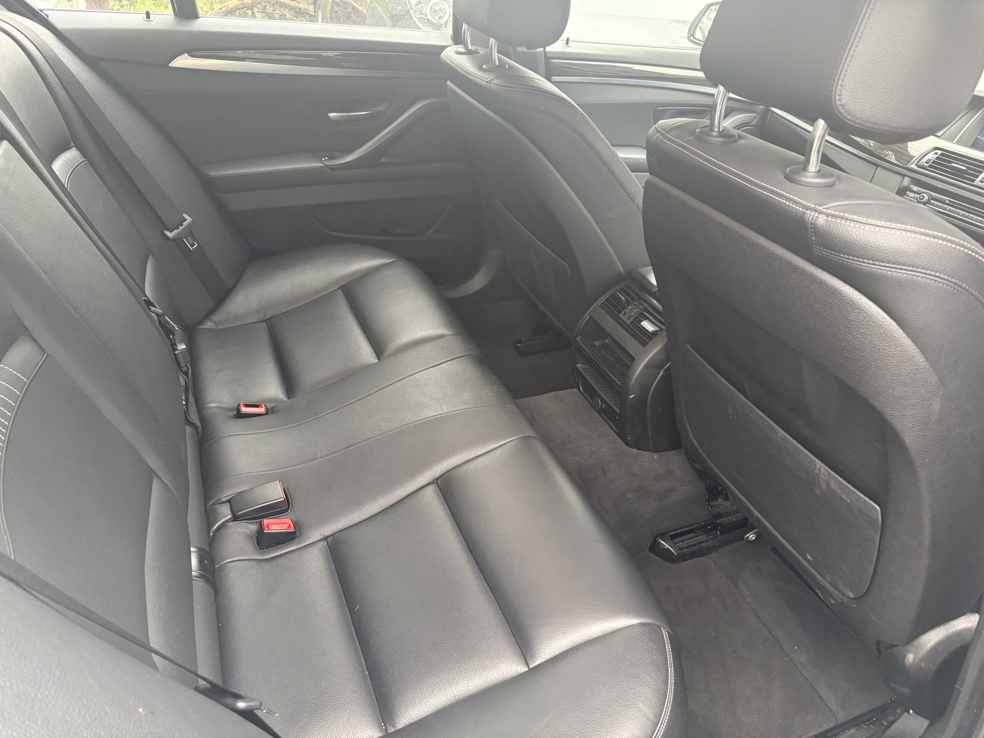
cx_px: 492
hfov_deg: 67.3
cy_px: 369
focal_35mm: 26
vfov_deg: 53.1
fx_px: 739
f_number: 1.6
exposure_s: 1/60
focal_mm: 5.96
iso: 160
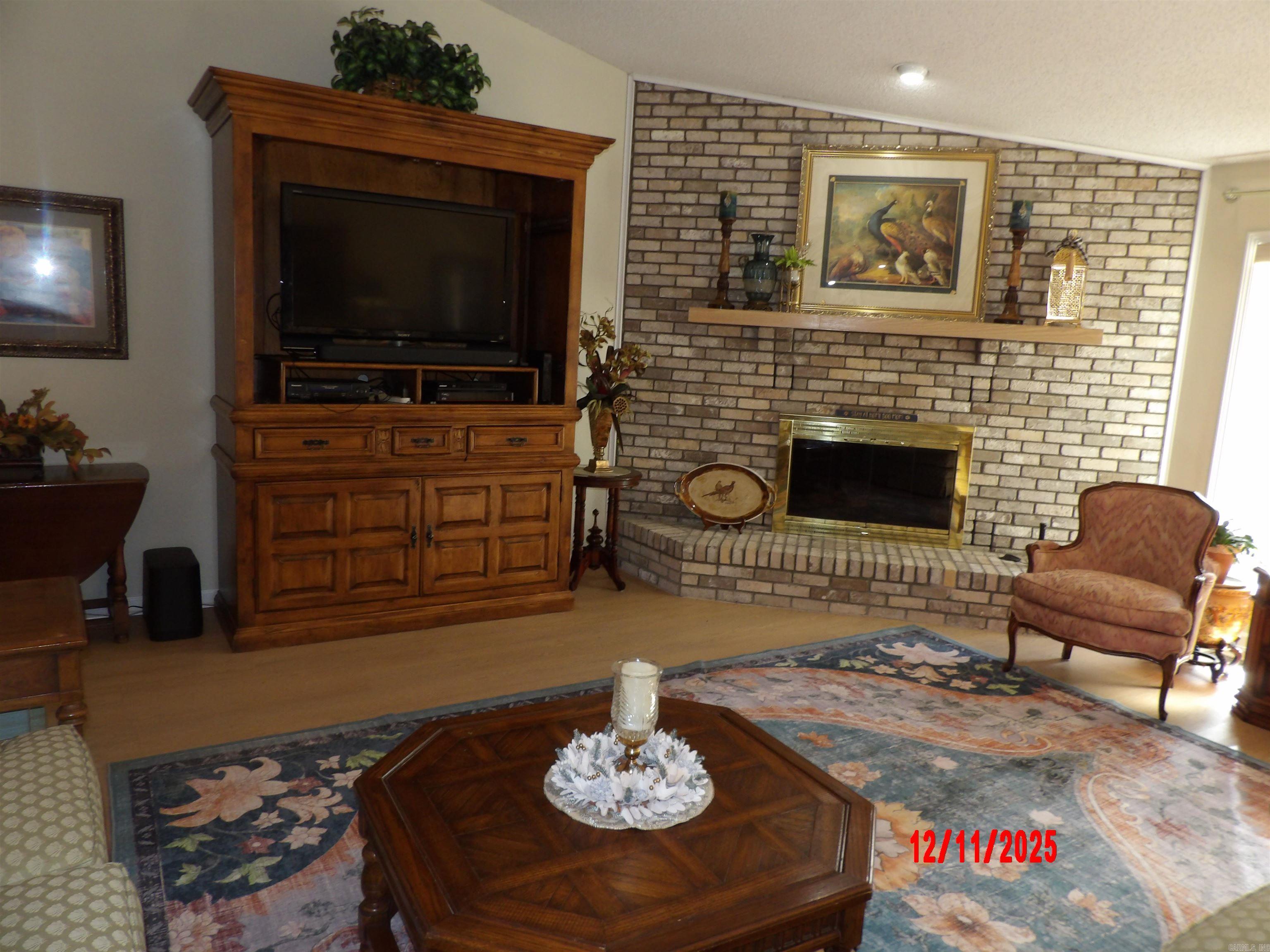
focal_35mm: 24
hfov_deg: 71.6
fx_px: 881
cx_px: 635
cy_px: 476
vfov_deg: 56.8
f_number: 3.2
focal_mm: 4.3
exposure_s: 1/32
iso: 200
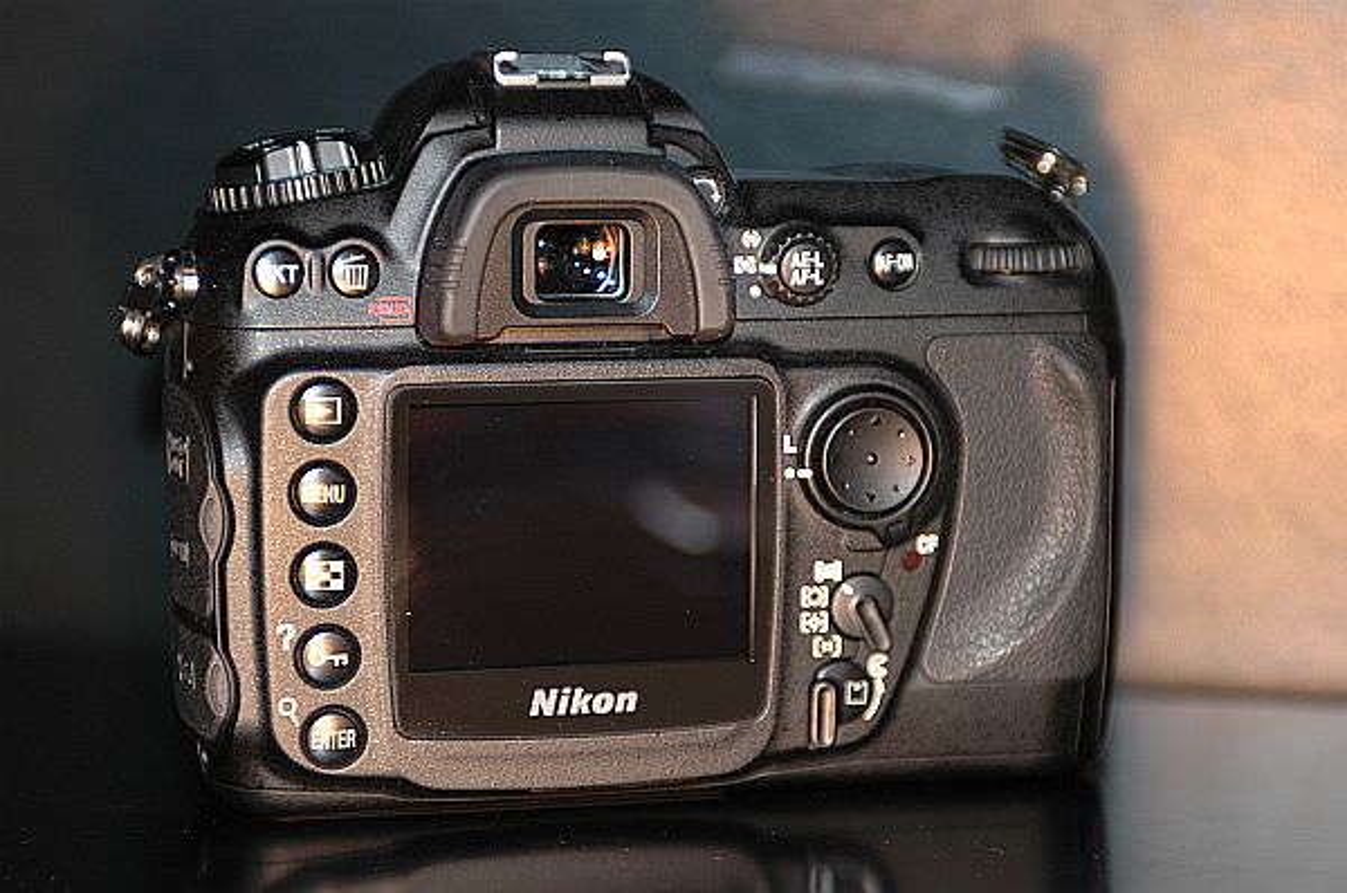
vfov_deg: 14.7
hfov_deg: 21.9
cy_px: 446
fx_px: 3474
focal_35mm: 93
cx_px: 674
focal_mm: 62
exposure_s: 1/50
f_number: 2.8
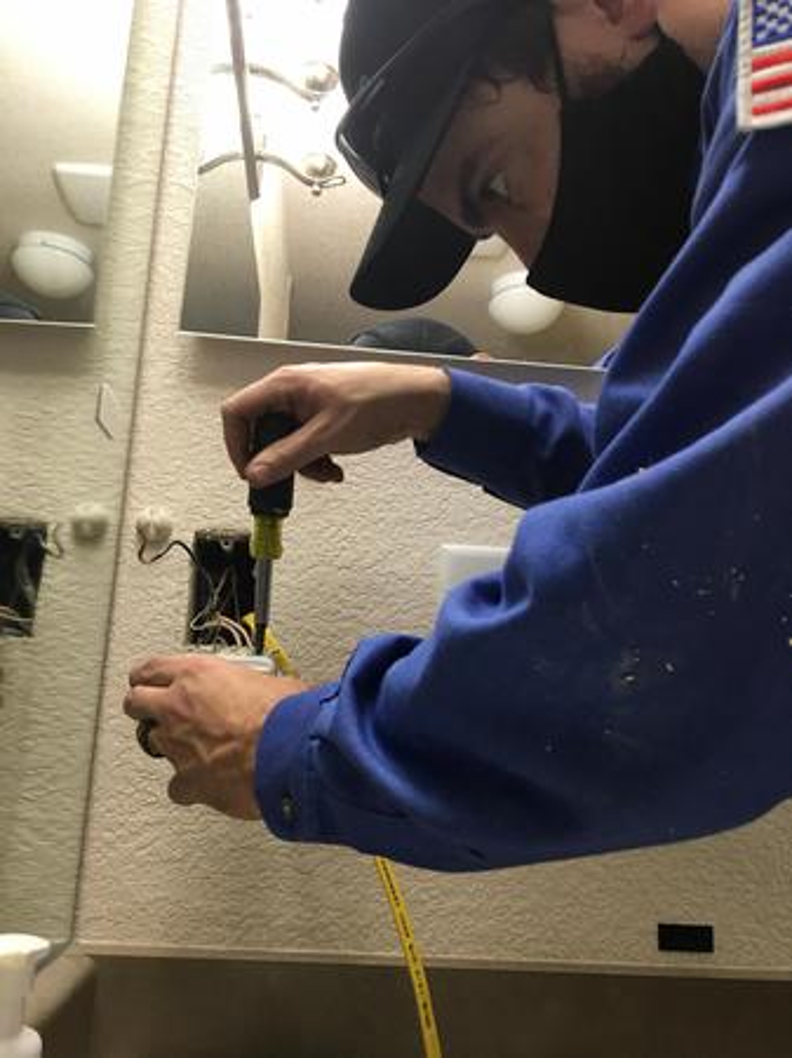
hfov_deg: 48.2
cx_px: 396
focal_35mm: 29
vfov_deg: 61.7
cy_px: 529
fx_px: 886
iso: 40
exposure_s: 1/30
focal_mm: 4.15
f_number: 2.2
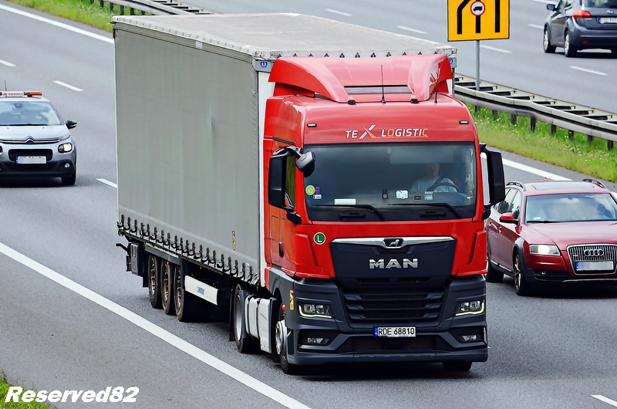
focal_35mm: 450
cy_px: 204
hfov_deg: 4.6
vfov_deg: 3.0
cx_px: 308
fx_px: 7697
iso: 320
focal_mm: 300
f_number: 7.1
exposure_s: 1/800
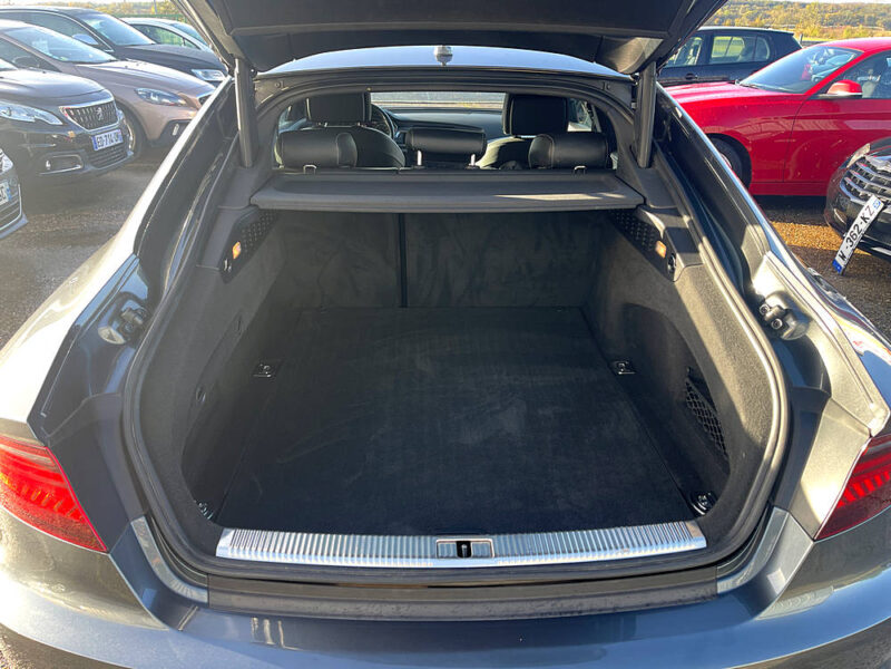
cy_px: 334
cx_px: 446
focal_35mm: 26
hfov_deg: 67.3
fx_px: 669
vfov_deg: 53.1
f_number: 1.6
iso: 32
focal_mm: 5.1
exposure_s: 1/124
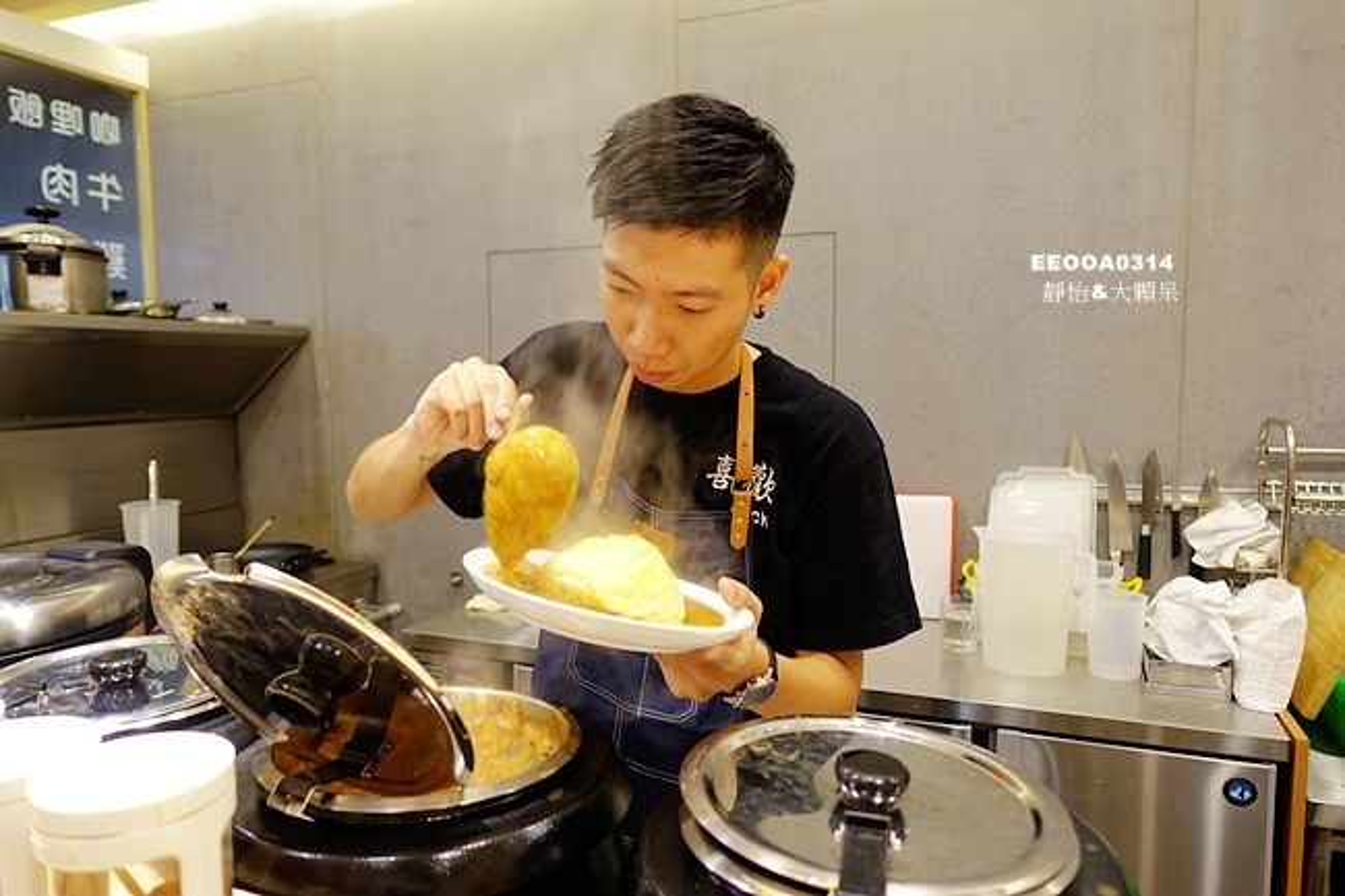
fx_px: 896
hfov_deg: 73.8
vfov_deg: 53.1
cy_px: 448
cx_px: 672
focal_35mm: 24
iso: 200
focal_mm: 8.8
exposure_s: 1/30
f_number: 1.8
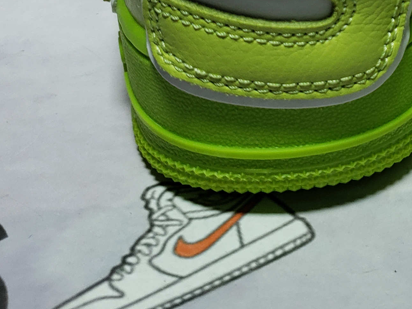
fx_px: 964
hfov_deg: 23.0
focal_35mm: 81
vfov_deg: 16.9
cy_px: -122
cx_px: 428
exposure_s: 1/513
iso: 50
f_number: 1.5
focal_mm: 4.3
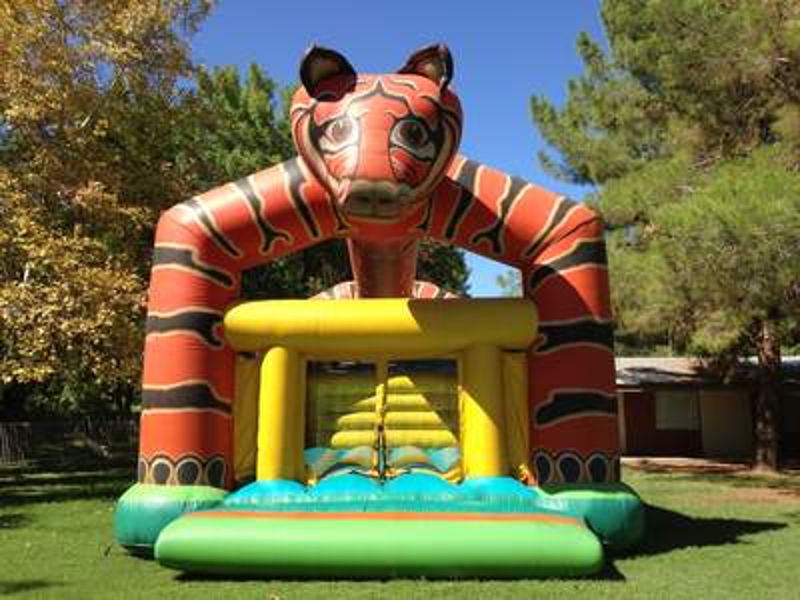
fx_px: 763
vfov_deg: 42.9
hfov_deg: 55.4
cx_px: 400
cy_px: 300
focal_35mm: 33
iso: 50
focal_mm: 4.13
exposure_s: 1/1043
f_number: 2.4
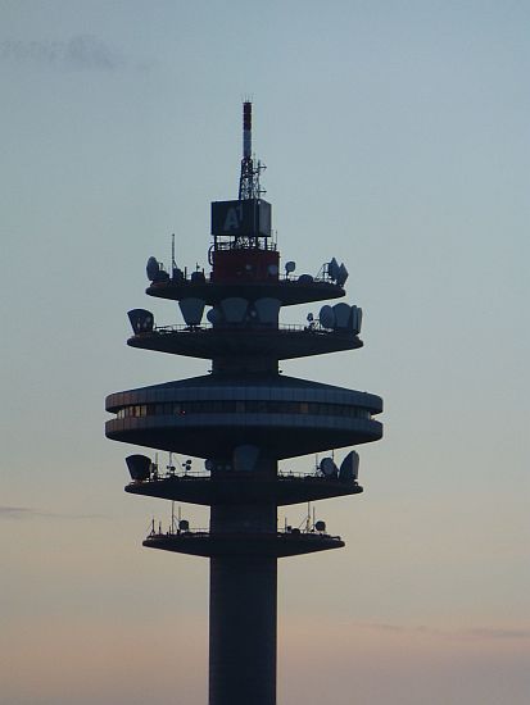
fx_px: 10281
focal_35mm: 504
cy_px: 352
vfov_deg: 3.9
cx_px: 265
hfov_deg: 3.0
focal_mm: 86
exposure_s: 1/125
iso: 200
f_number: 6.4
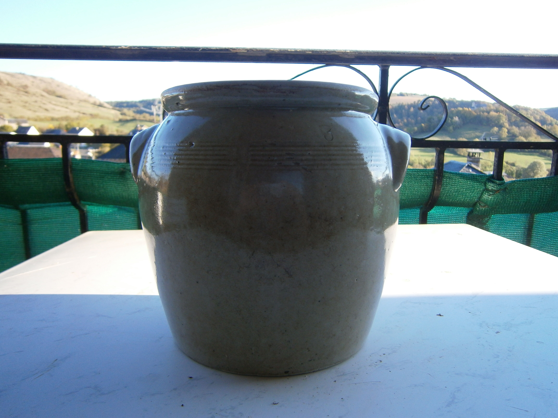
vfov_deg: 53.1
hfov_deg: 67.3
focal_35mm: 26
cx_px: 279
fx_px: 419
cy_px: 209
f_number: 2.8
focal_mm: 4.7
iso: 80
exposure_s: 1/160
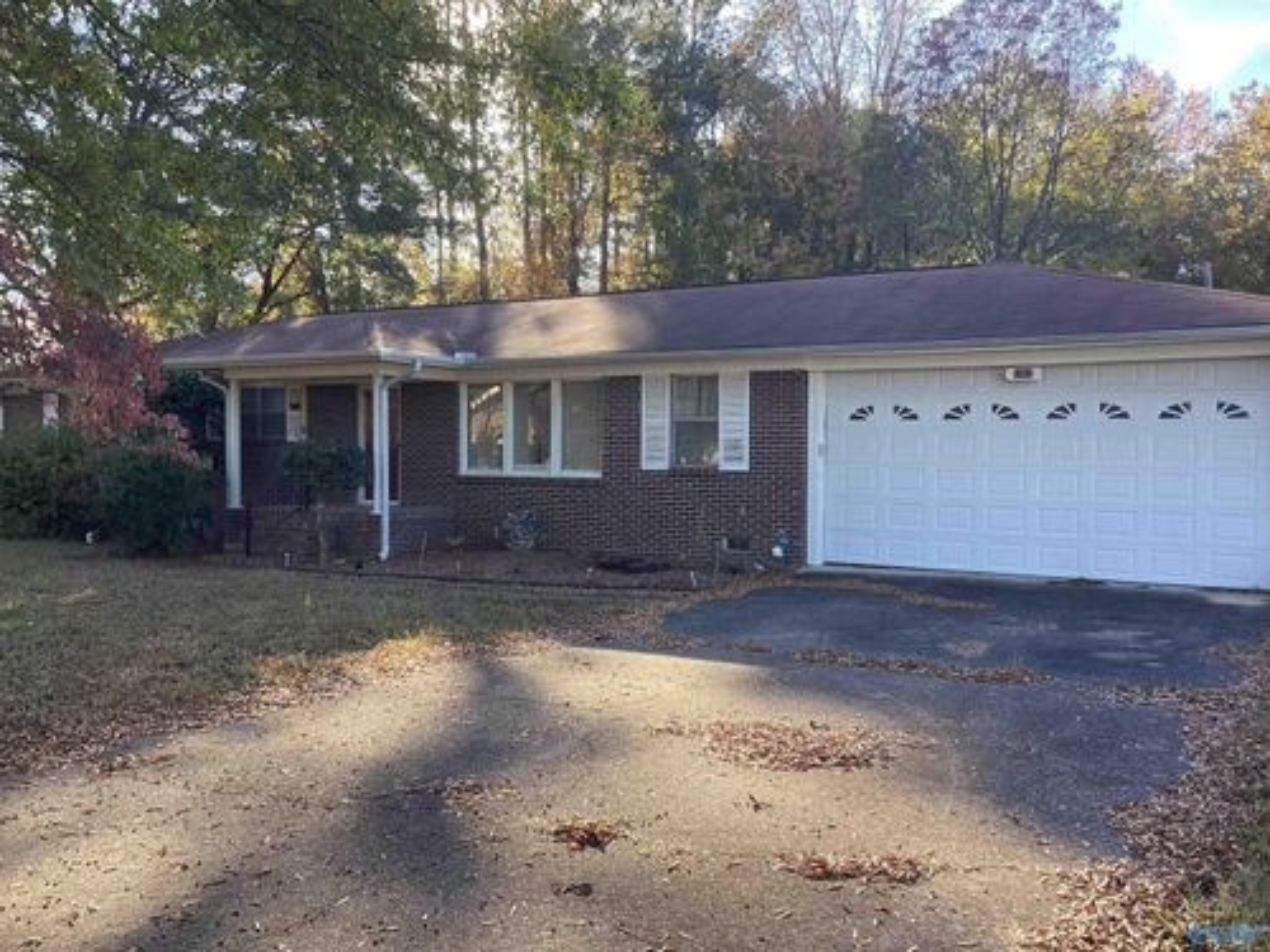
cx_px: 635
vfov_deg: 45.4
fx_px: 1137
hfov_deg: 58.4
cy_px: 476
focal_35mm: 31
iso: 25
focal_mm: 3.3
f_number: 2.4
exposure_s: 1/132
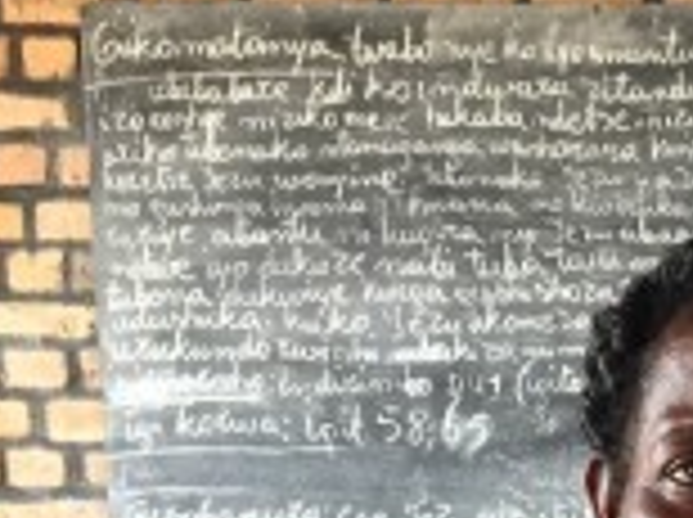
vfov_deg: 16.6
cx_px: 747
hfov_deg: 21.9
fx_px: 1699
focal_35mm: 85
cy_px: 624
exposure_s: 1/33
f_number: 2.2
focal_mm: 4.15
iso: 250
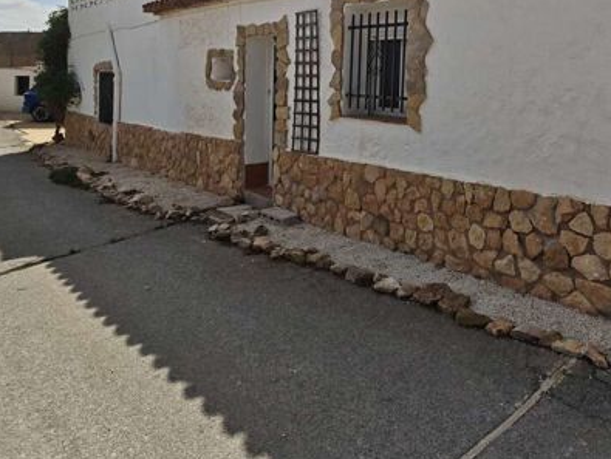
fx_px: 442
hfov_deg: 64.8
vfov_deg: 51.7
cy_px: 96
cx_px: 465
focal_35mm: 25
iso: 50
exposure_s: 1/2315
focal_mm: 2.16
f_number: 2.2
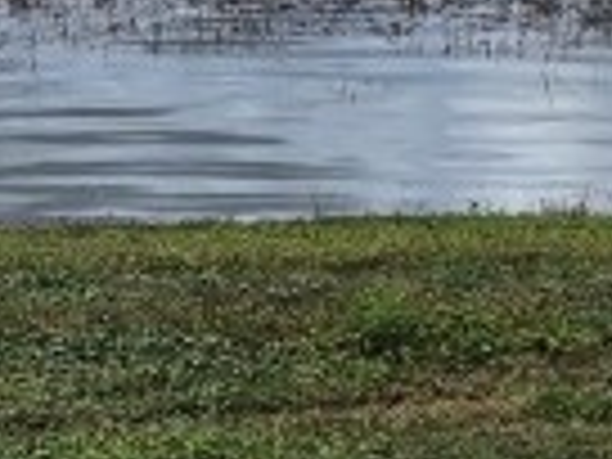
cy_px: -252
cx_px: -1251
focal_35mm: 173
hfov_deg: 9.1
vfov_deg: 8.4
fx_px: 3059
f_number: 1.8
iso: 25
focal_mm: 5.4
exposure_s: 1/3064
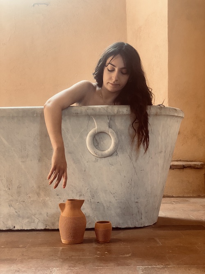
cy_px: 137
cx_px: 102
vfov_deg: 36.8
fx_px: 411
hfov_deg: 28.0
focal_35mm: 52
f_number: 2
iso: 125
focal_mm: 6
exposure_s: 1/50
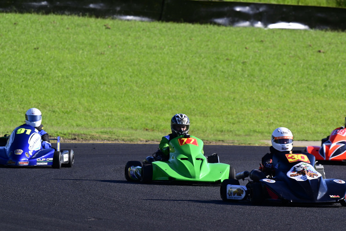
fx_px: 4326
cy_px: 116
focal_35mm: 450
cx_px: 173
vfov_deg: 3.1
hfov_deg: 4.6
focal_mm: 450
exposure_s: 1/640
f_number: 11
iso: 640
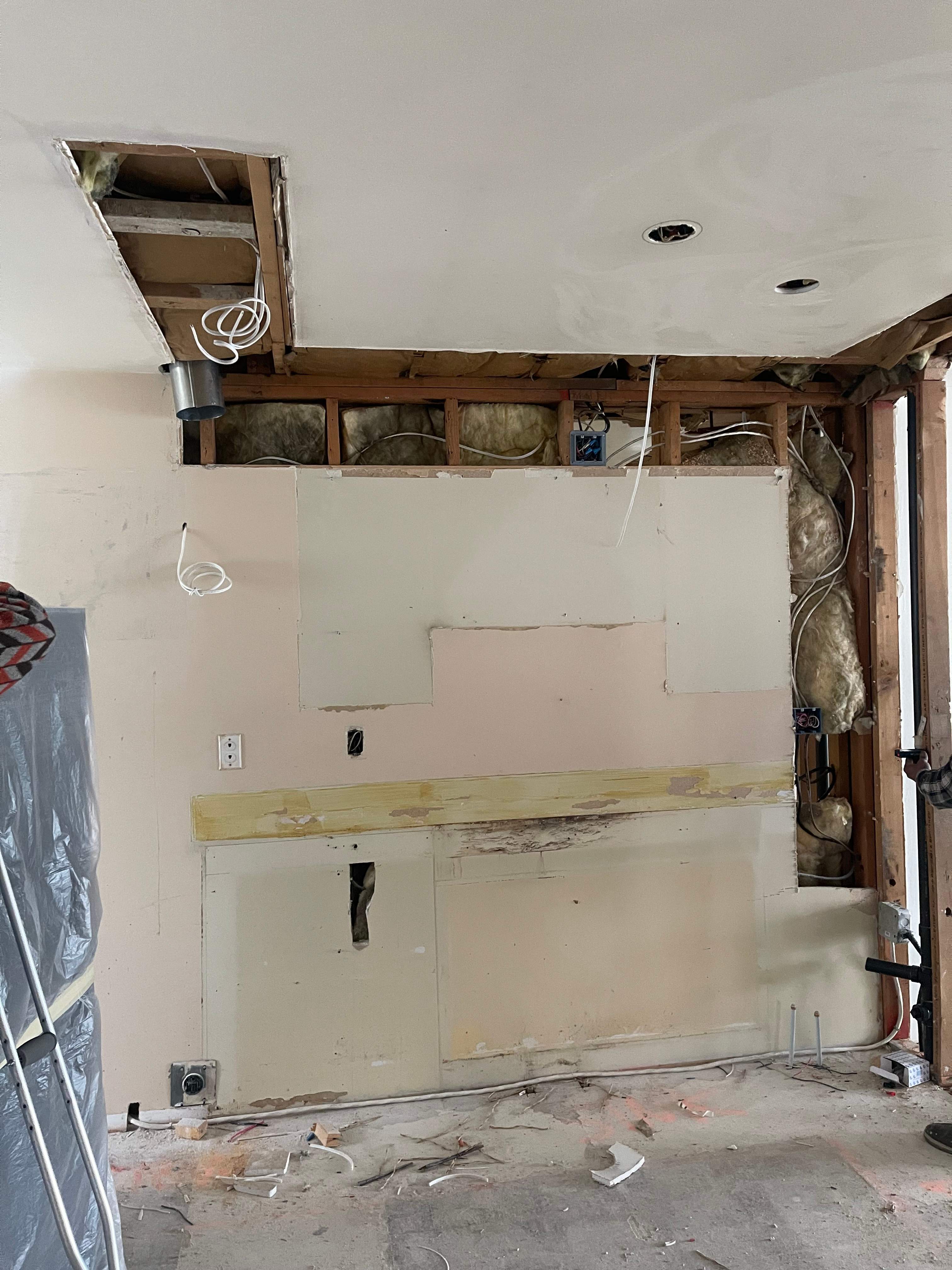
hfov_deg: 53.1
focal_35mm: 26
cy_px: 635
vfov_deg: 67.3
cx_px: 476
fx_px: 953
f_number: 1.6
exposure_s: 1/60
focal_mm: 5.1
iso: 500
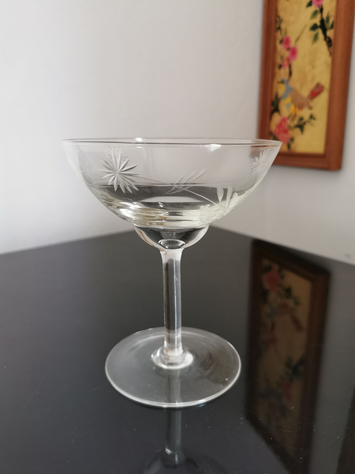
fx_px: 369
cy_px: 237
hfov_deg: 51.4
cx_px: 178
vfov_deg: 65.3
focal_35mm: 27
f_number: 1.6
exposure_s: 1/40
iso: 500
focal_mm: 5.56
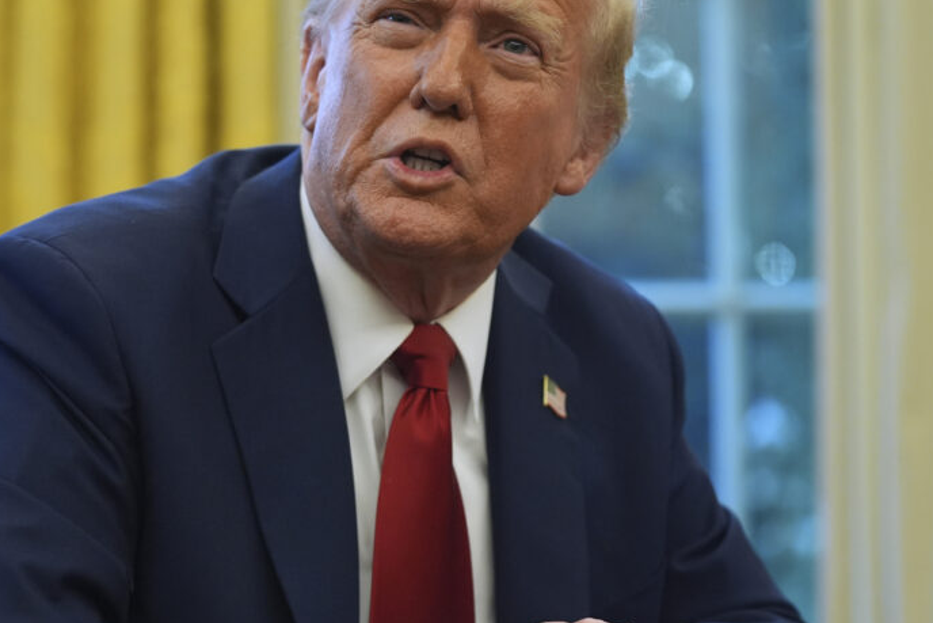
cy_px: 309
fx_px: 3525
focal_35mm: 136
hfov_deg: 15.1
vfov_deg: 10.1
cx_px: 344
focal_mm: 80
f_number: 2.8
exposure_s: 1/640
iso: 2000
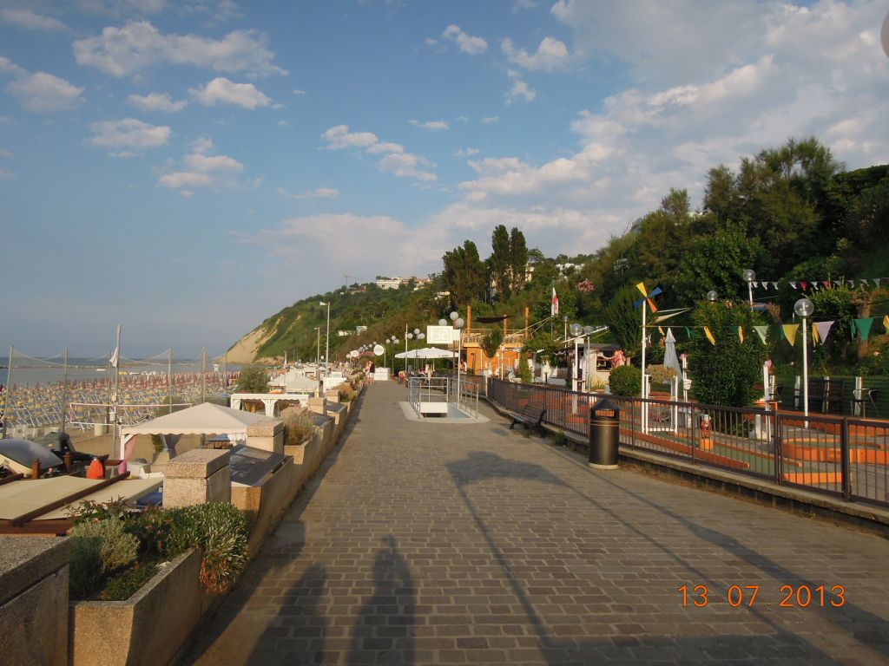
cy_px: 333
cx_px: 444
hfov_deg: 71.6
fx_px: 616
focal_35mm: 24
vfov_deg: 56.8
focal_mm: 4.3
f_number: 4
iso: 160
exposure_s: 1/1250
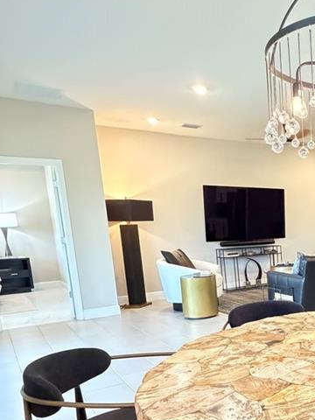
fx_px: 425
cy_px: 297
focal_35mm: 35
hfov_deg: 34.7
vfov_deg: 51.1
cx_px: 352
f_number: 2.2
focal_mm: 2.22
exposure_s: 1/60
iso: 1000
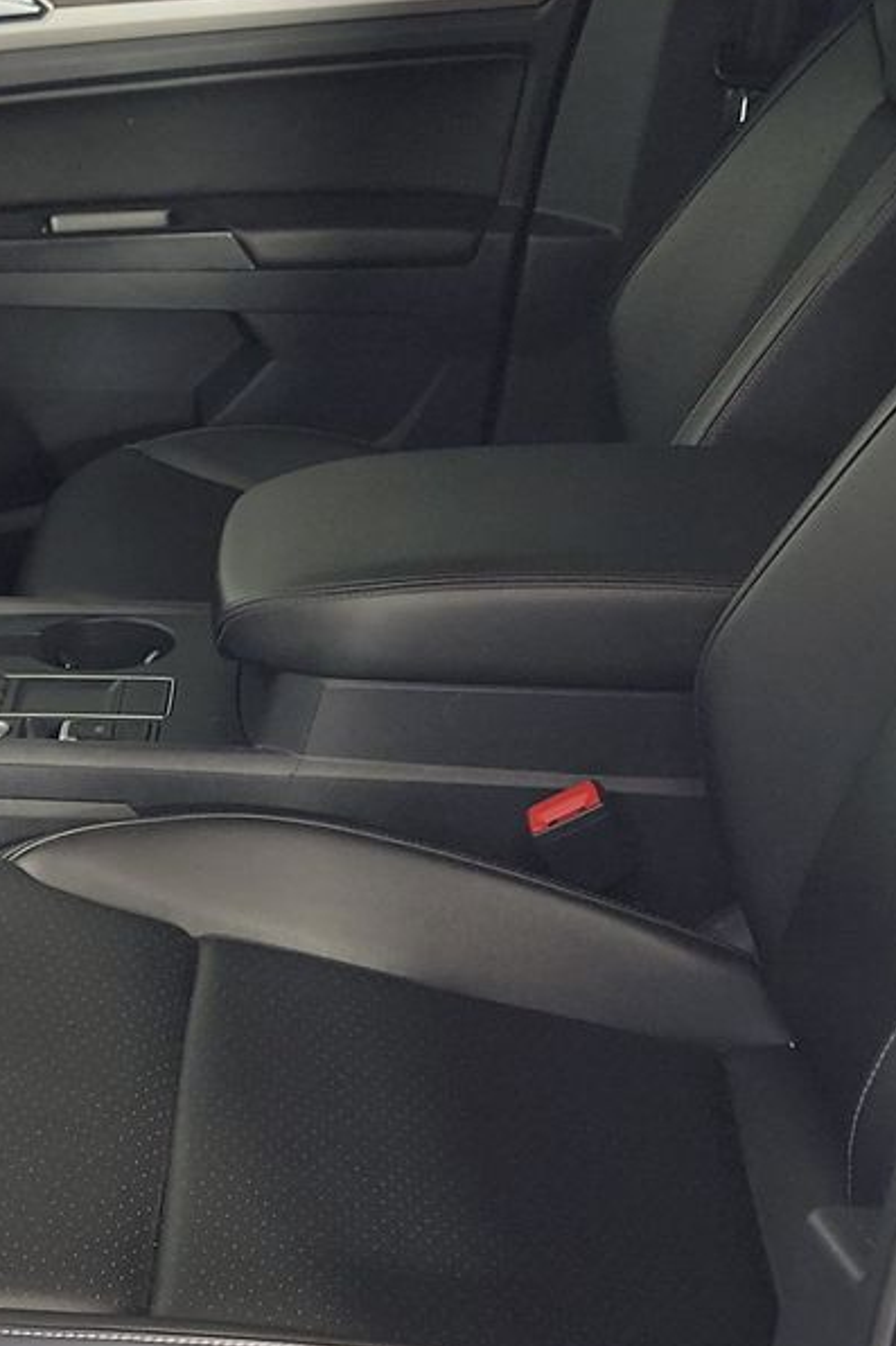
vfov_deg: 30.1
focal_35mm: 67
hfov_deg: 20.0
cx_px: 117
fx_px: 2503
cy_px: 711
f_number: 1.8
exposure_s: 1/60
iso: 164
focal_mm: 6.7
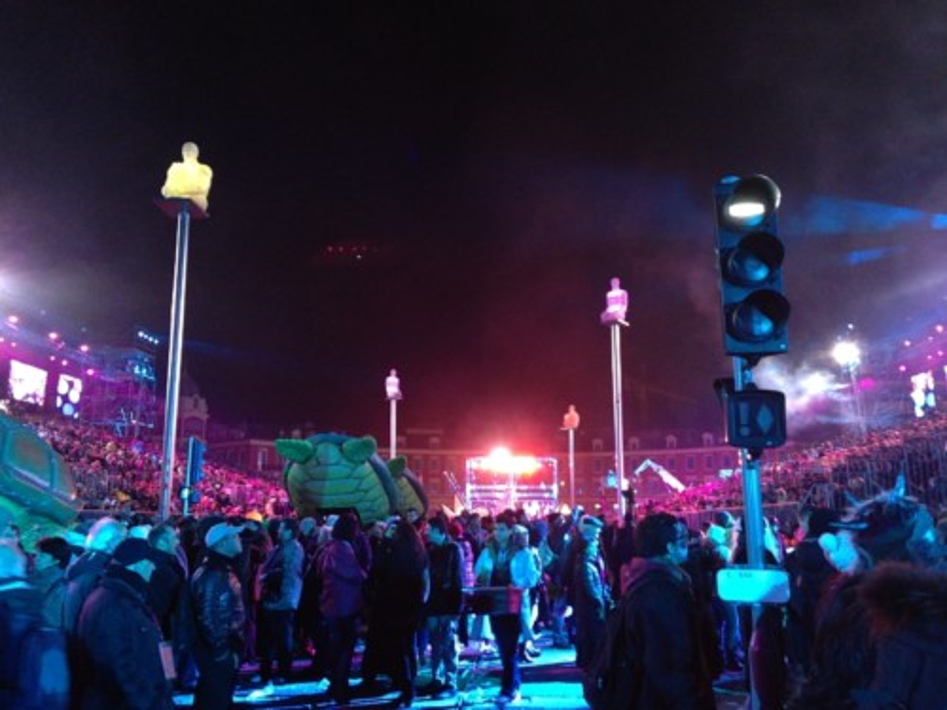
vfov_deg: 42.9
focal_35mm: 33
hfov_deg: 55.4
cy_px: 355
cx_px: 474
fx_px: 903
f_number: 2.4
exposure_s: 1/20
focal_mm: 4.13
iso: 320
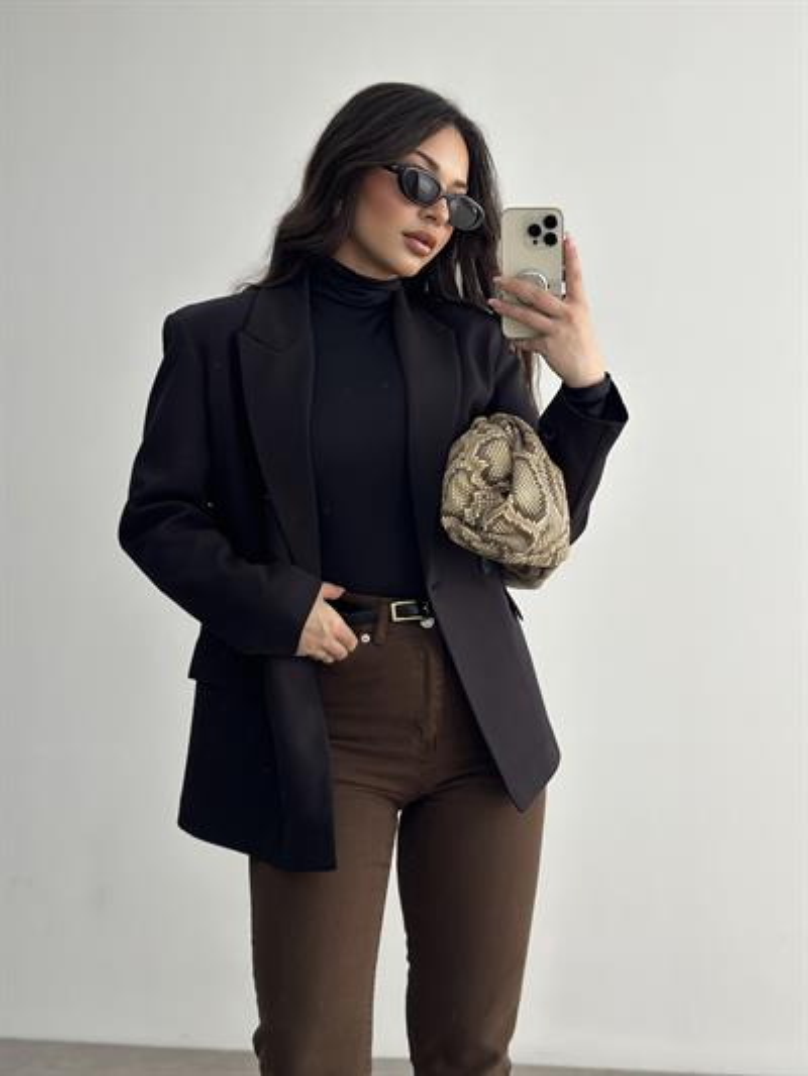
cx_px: 404
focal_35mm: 48
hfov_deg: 30.3
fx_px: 1493
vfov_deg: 39.6
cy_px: 538
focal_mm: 6.86
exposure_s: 1/182
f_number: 1.78
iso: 80
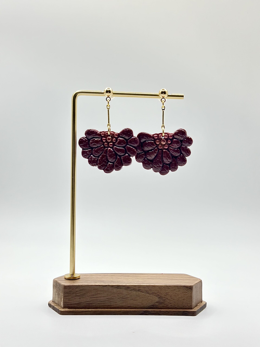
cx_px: 130
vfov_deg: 39.7
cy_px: 174
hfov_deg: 30.3
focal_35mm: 48
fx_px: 481
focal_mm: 6.86
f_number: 1.78
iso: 100
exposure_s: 1/121
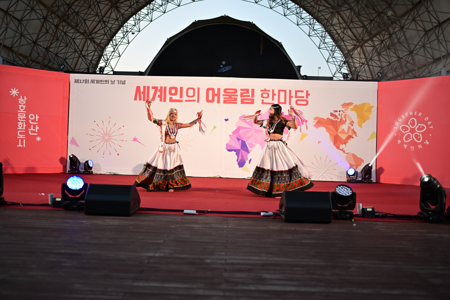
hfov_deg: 54.4
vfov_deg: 37.8
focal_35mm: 35
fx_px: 437
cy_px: 150
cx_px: 225
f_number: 1.4
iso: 250
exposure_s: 1/400
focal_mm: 35
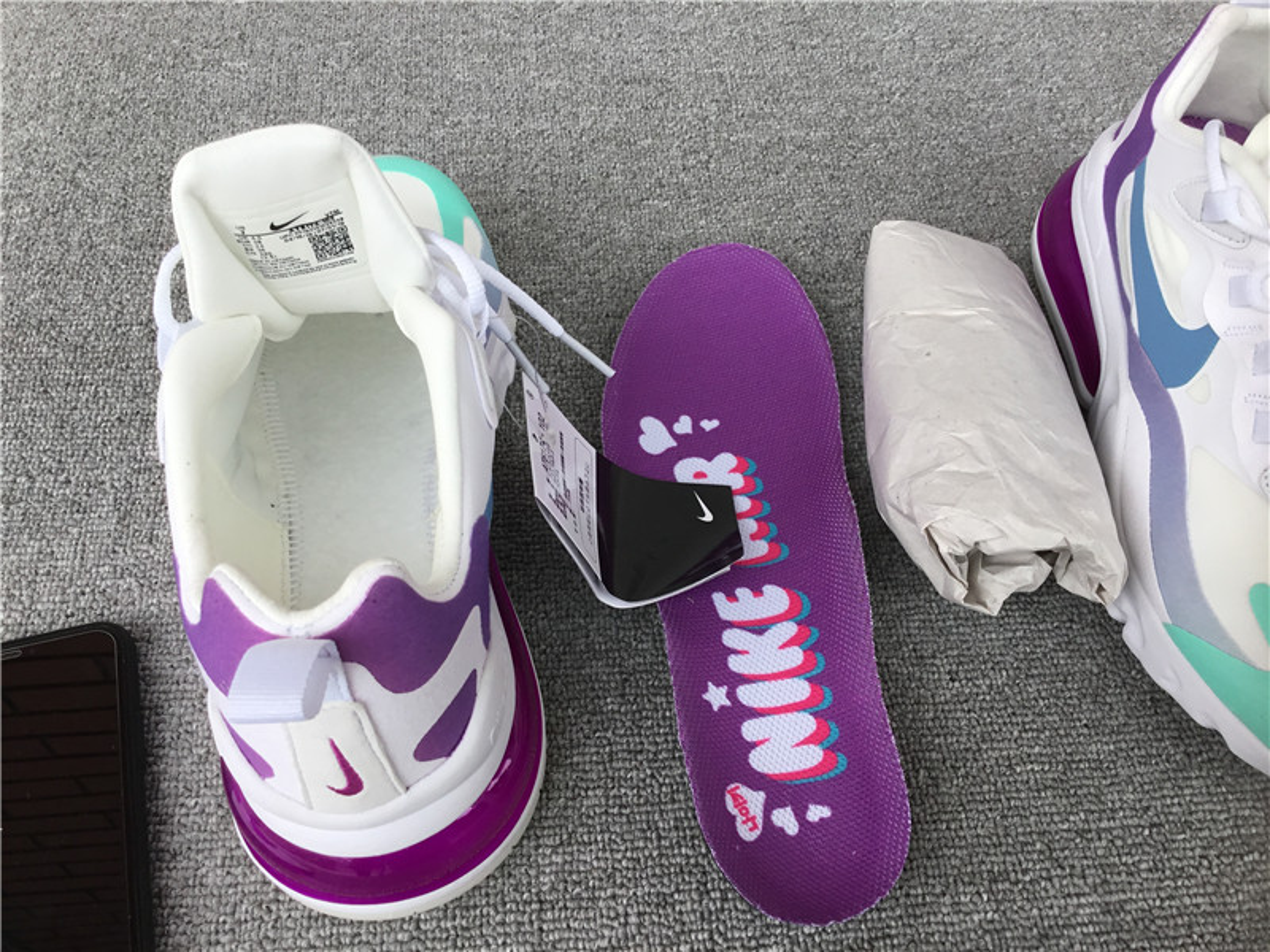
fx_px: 1137
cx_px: 635
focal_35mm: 31
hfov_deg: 58.4
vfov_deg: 45.4
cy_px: 476
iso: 25
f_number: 2.4
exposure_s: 1/231
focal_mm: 3.3
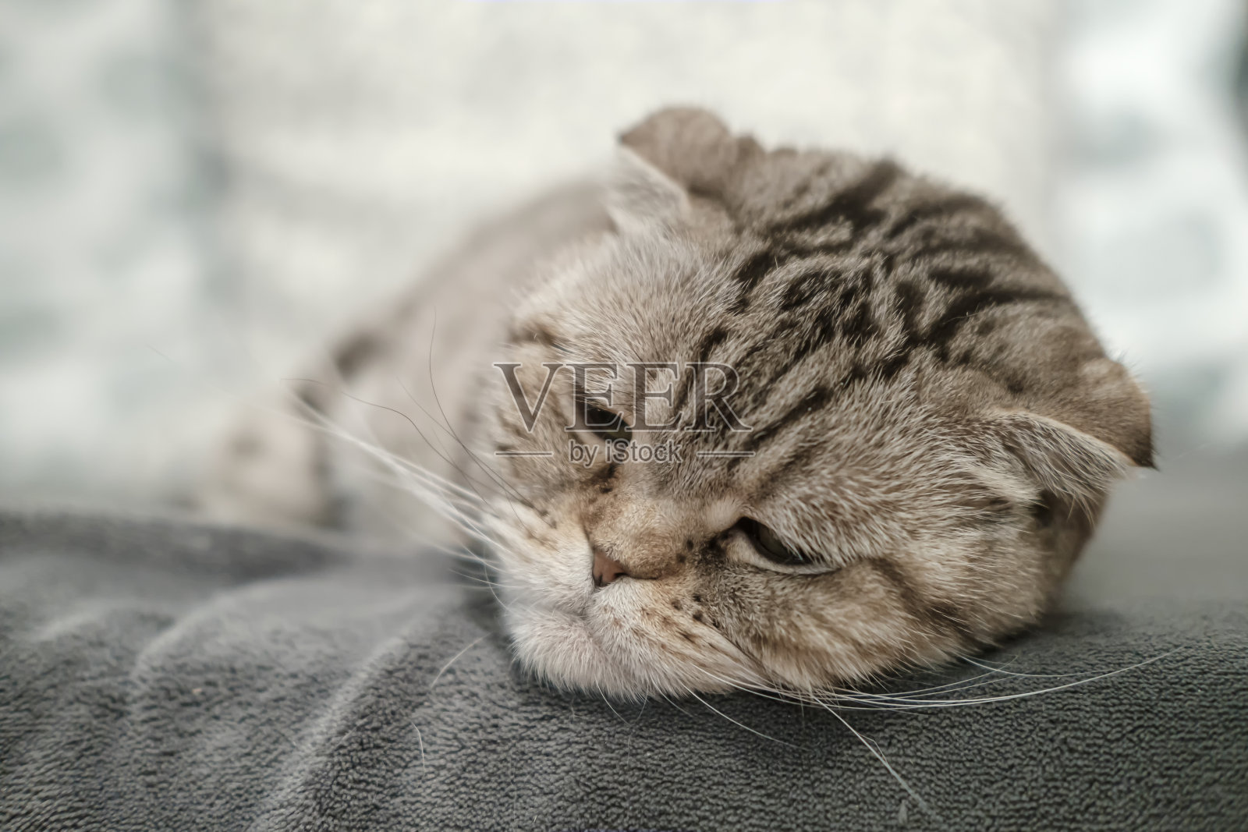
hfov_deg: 37.5
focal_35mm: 53
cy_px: 416
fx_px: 1837
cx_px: 624
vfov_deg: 25.5
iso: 1600
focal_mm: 35
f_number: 2
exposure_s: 1/75
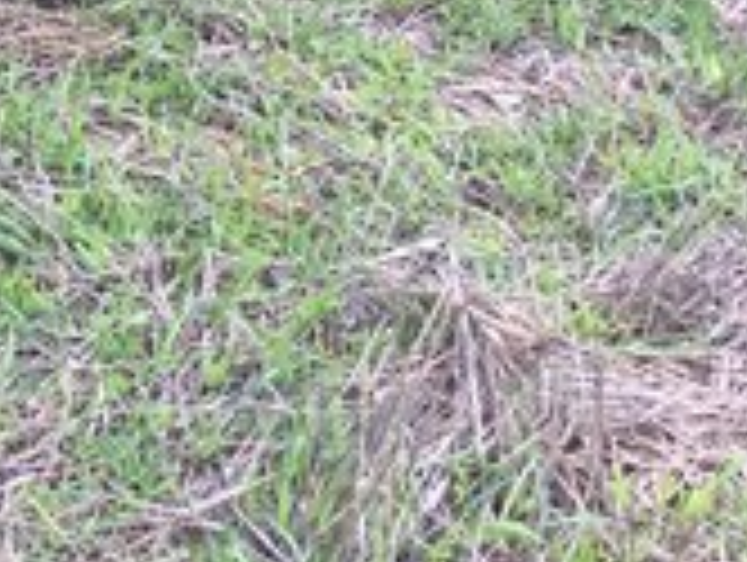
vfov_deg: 11.8
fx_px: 2658
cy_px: -160
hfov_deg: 14.9
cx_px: -351
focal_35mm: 123
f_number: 2.4
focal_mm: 3.3
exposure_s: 1/112
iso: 25
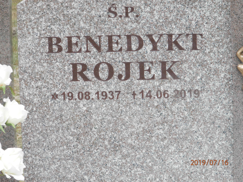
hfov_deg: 12.9
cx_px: 122
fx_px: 1074
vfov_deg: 9.7
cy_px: 91
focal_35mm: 153
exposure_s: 1/250
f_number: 4.9
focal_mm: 27.4
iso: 80
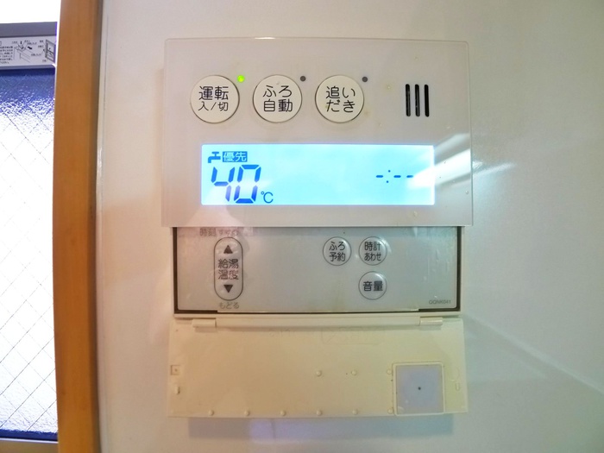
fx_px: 419
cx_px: 302
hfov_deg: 71.6
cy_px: 226
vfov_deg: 56.8
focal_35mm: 24
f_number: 2
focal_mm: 5.1
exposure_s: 1/25
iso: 400
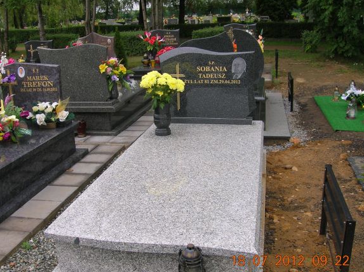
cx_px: 172
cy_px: 140
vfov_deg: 37.7
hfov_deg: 49.0
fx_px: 399
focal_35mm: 38
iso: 50
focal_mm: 5.7
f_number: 4.9
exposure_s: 1/176
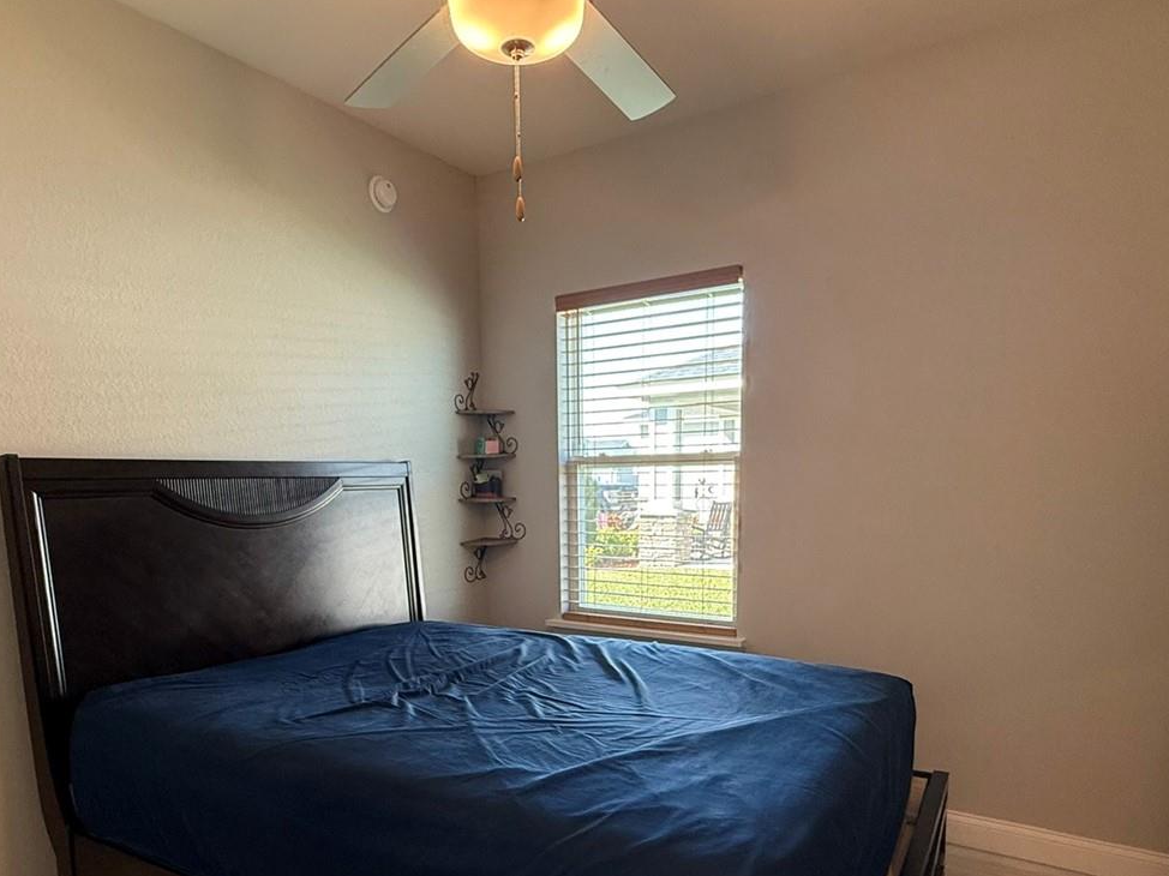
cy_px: 577
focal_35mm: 23
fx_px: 777
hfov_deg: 73.9
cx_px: 564
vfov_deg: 57.7
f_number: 2.2
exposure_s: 1/120
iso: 250
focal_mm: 2.22
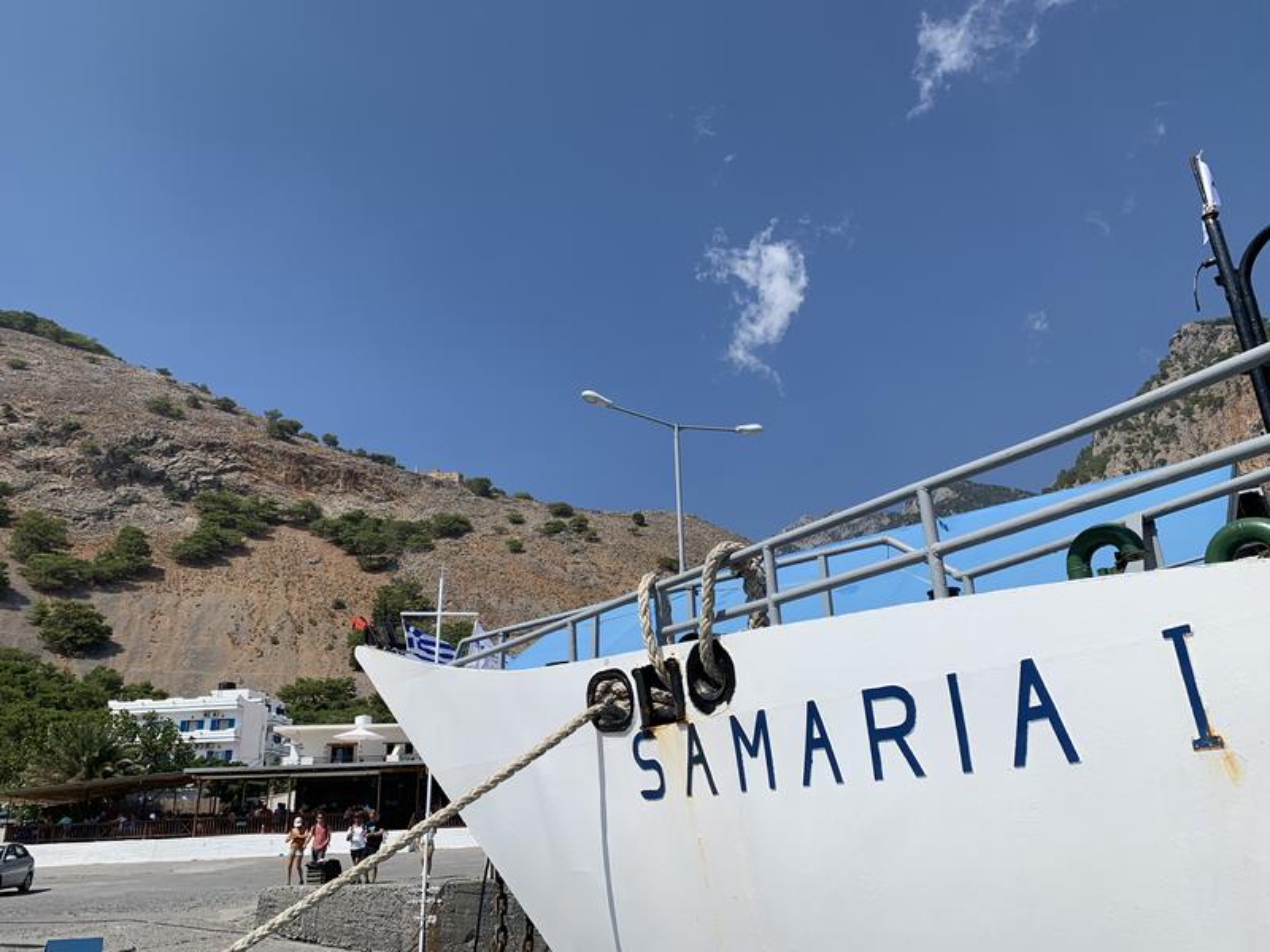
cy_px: 476
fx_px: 954
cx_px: 635
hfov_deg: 67.3
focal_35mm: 26
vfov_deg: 53.1
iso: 25
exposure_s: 1/4274
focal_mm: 4.25
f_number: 1.8
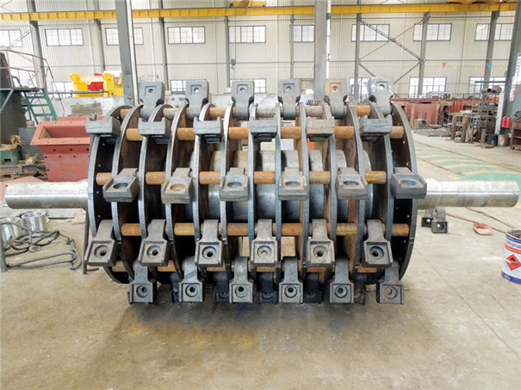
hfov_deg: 69.4
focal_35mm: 25
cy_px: 195
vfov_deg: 54.8
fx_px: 376
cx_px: 260
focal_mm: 4.5
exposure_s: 1/25
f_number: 3.3
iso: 400
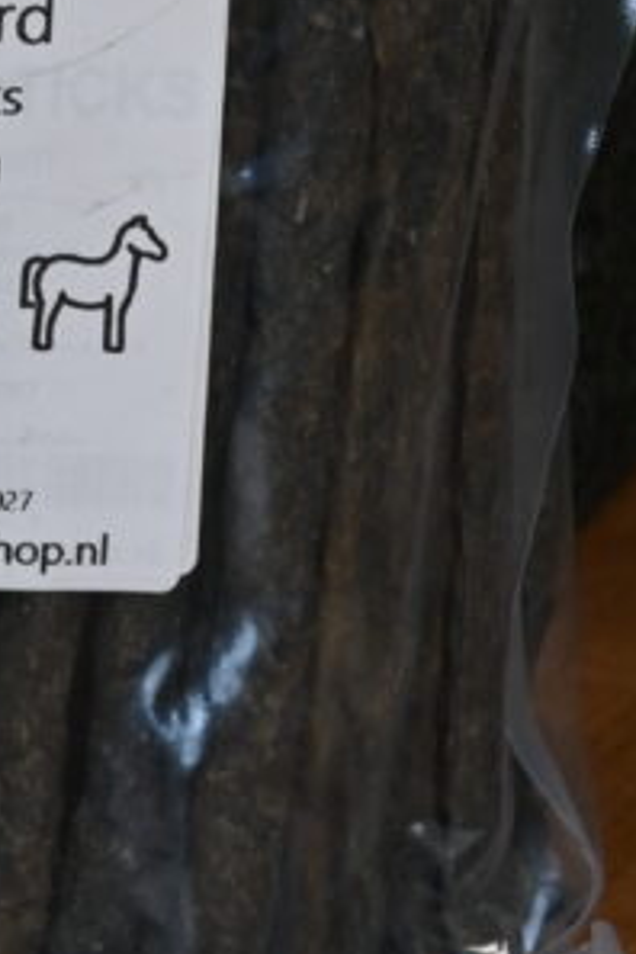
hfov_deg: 6.0
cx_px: -13
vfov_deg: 9.1
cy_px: 469
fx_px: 6015
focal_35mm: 227
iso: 500
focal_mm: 50
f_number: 6.3
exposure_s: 1/125
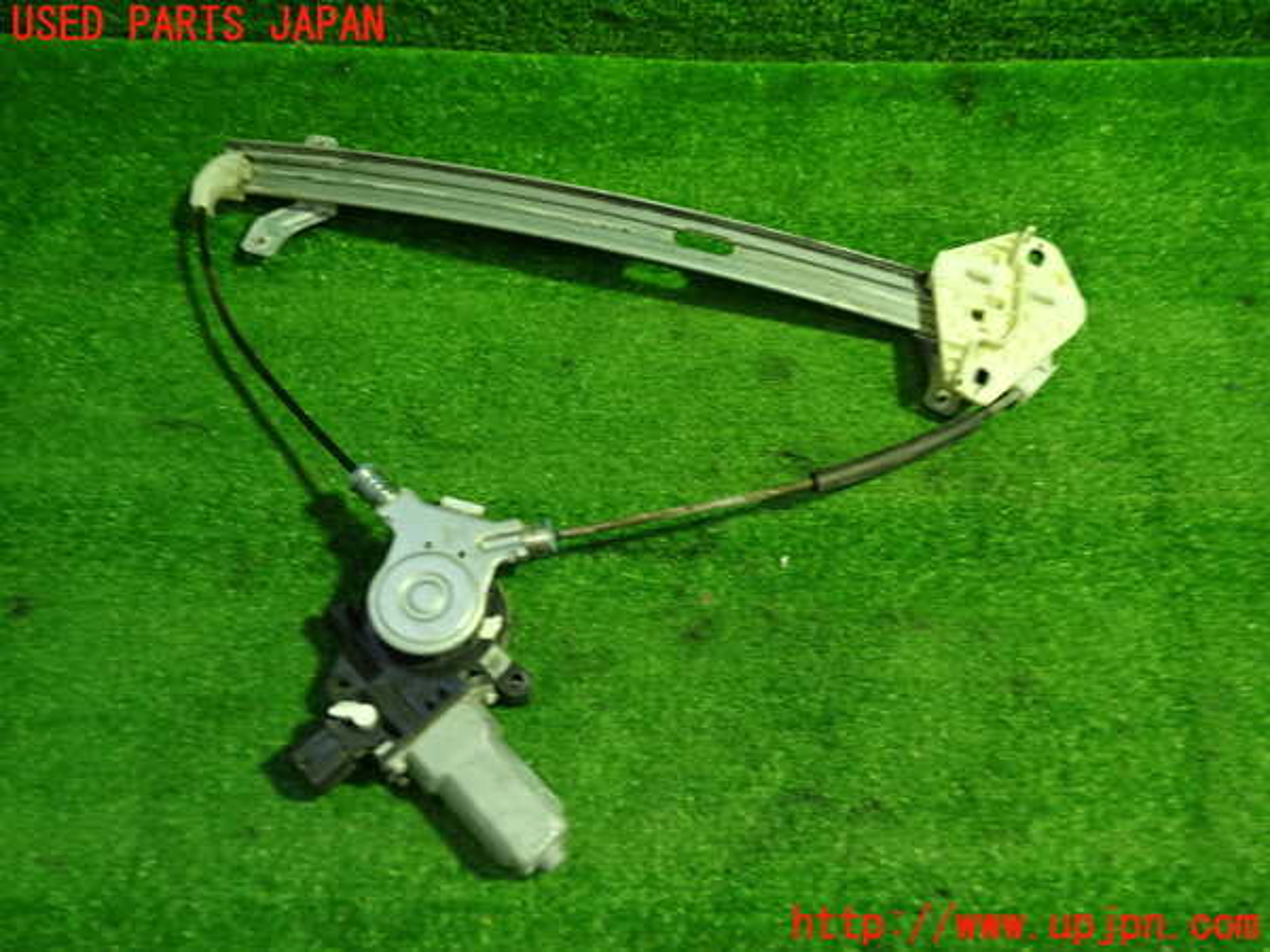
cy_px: 476
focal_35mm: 30
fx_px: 1101
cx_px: 635
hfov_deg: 60.0
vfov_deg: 46.8
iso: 200
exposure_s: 1/30
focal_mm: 5.4
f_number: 2.3
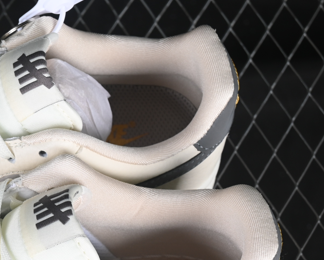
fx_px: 1563
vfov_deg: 9.4
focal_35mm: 163
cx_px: -13
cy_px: 244
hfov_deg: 11.7
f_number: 7.1
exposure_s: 1/80
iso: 160
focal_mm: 50
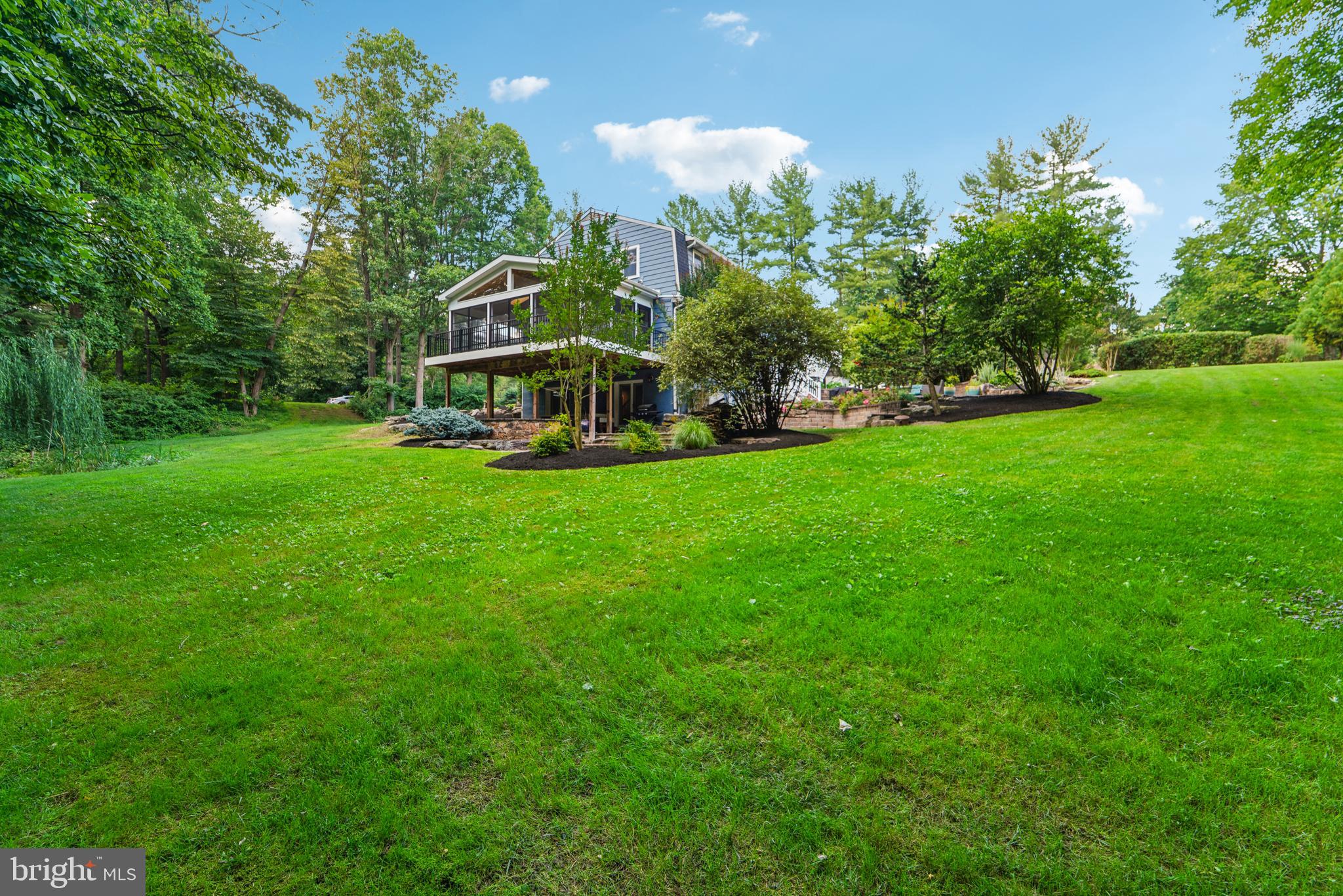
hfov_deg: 104.2
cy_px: 448
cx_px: 672
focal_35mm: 14
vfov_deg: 81.2
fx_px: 522
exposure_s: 1/20
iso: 100
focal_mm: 14
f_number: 8
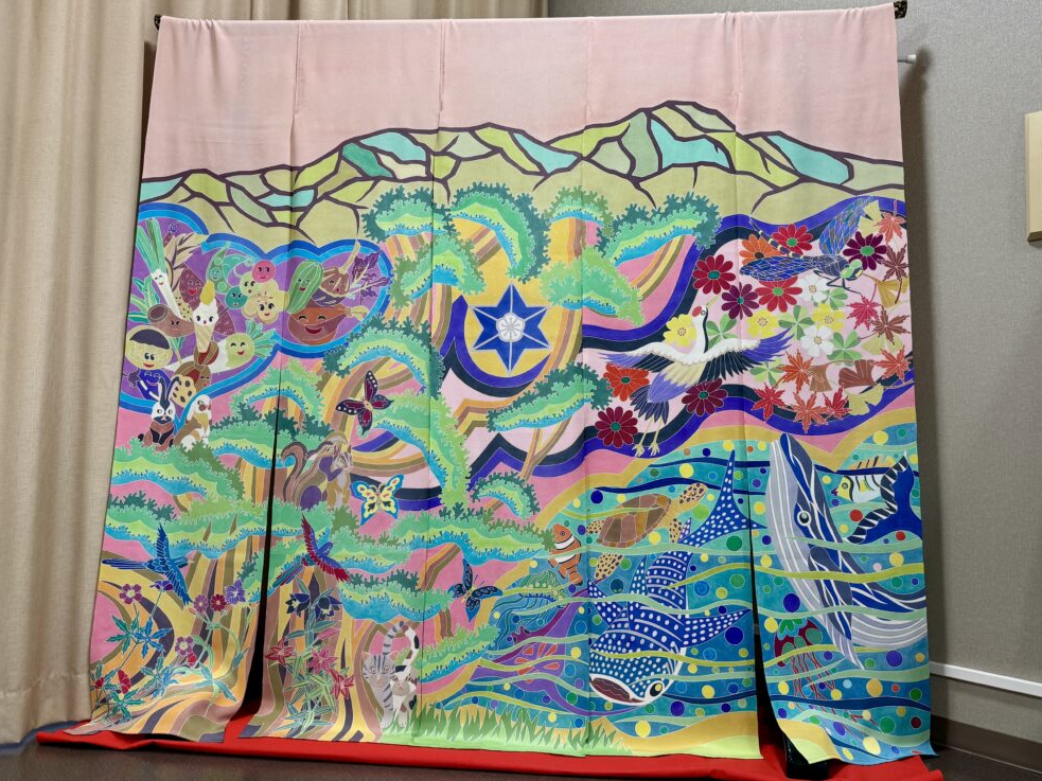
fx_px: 752
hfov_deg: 69.4
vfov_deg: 54.9
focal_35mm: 25
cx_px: 538
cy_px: 406
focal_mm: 6.76
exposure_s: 1/121
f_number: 1.78
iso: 100
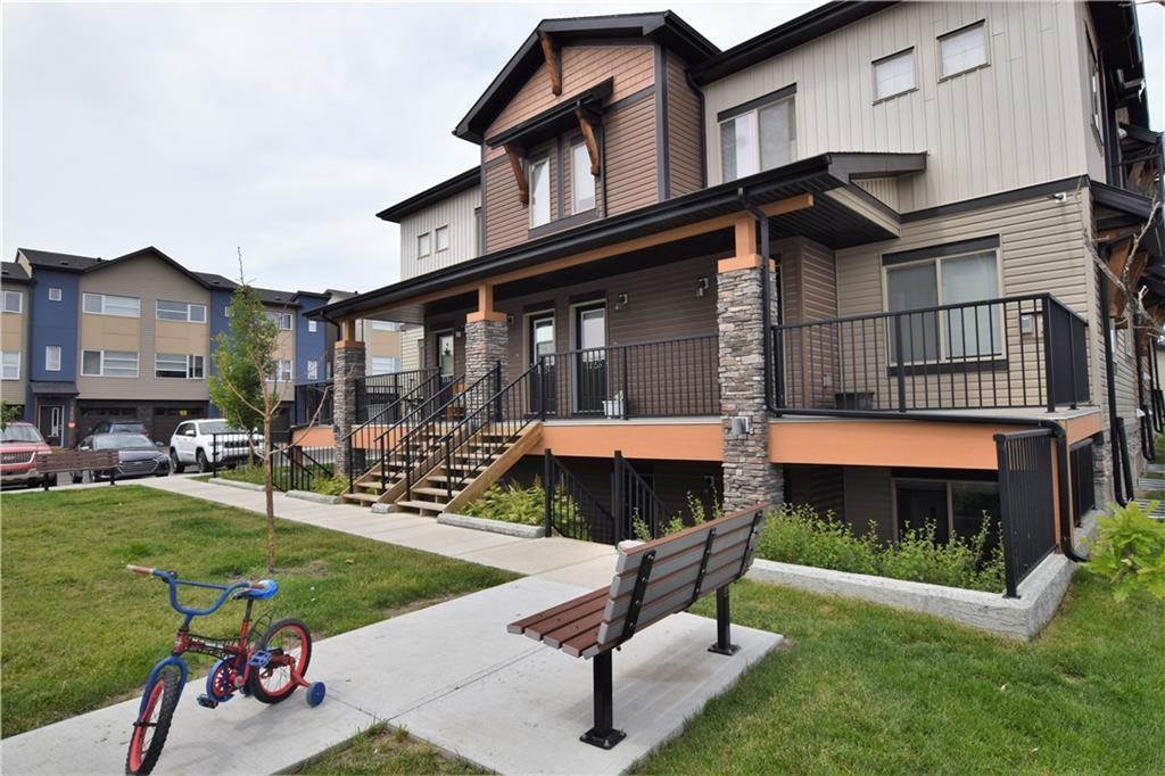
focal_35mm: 20
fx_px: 631
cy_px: 388
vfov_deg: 63.2
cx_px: 582
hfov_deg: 85.4
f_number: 11
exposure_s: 1/200
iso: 100
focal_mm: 13
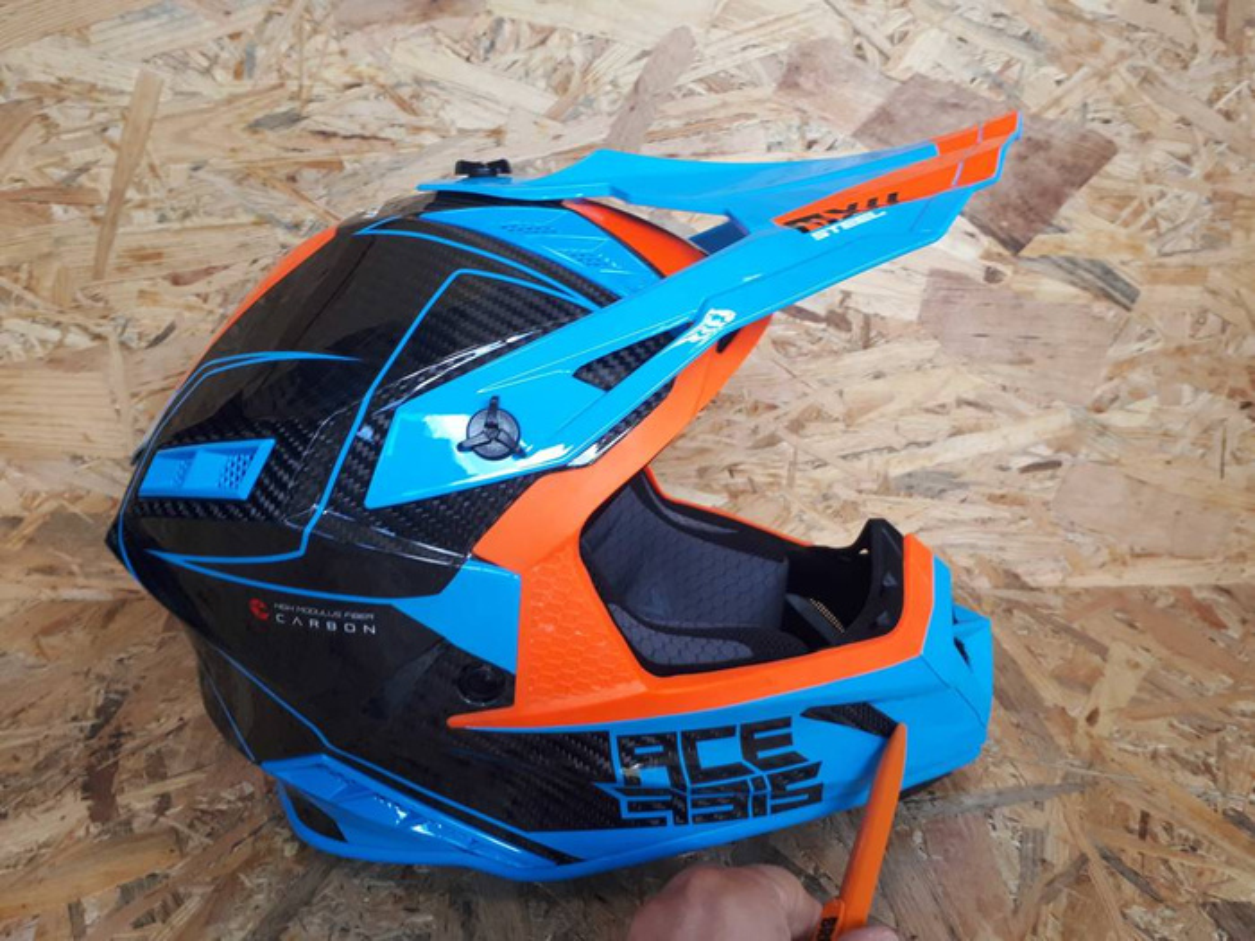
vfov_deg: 51.4
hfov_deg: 65.3
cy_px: 470
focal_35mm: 27
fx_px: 979
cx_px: 628
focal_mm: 3.6
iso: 64
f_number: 1.9
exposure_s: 1/50
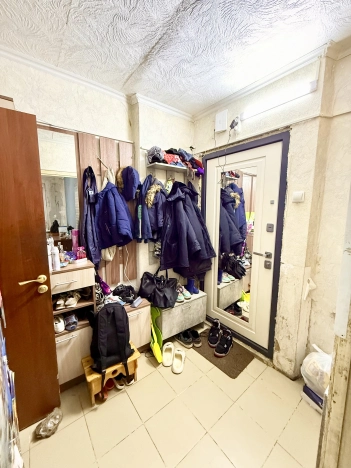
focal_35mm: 14
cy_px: 234
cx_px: 176
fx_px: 189
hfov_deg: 85.7
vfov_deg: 102.1
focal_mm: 2.22
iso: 640
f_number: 2.2
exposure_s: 1/50
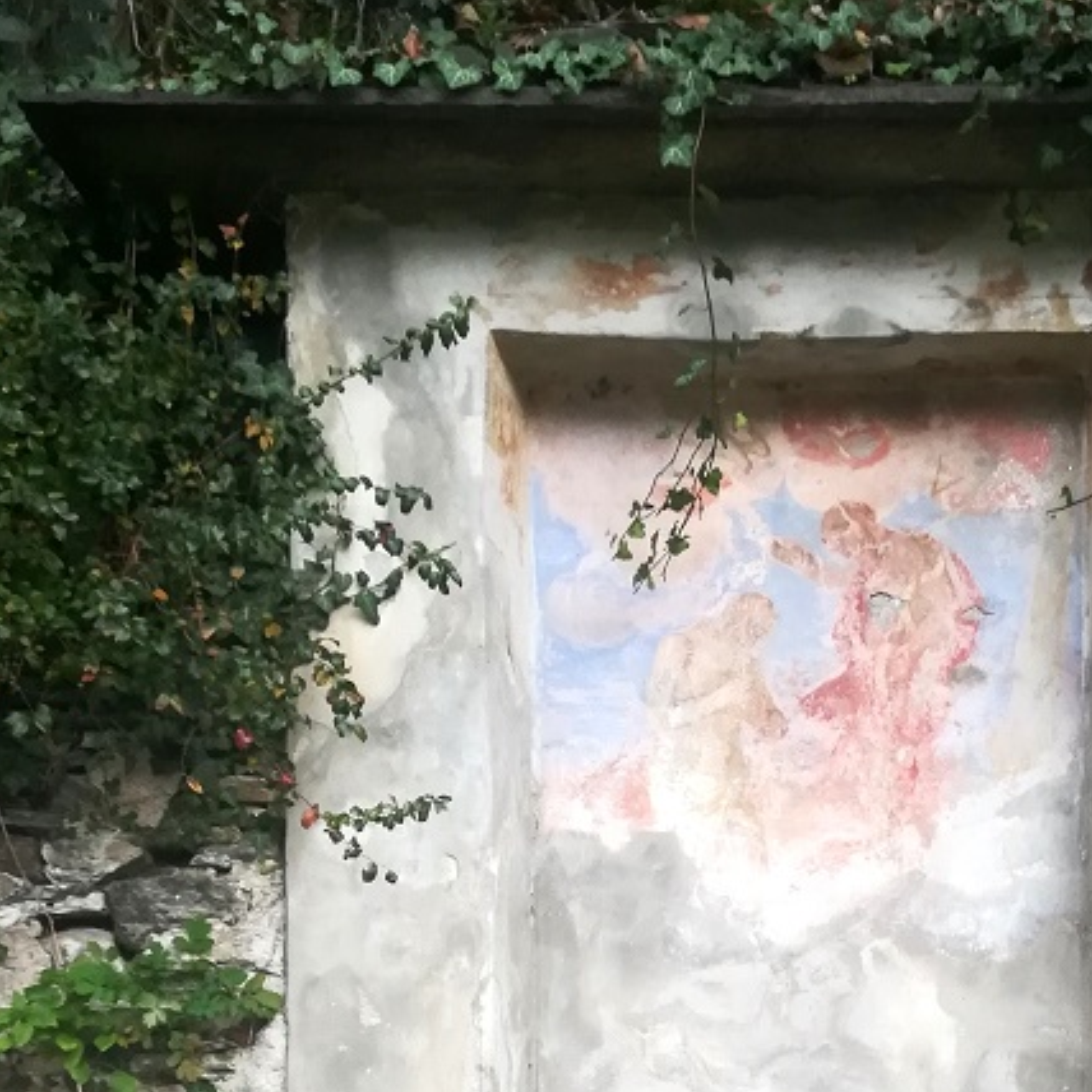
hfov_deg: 30.7
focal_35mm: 55
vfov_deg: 29.1
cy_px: 1084
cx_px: 788
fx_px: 1963
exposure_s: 1/30
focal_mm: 3.83
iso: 250
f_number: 2.2
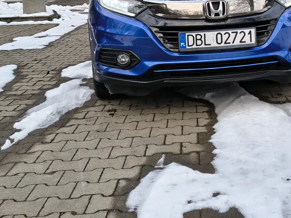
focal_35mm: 54
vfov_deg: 25.7
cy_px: 2
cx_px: 205
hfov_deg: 35.0
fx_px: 454
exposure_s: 1/177
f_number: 1.8
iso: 100
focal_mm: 5.56
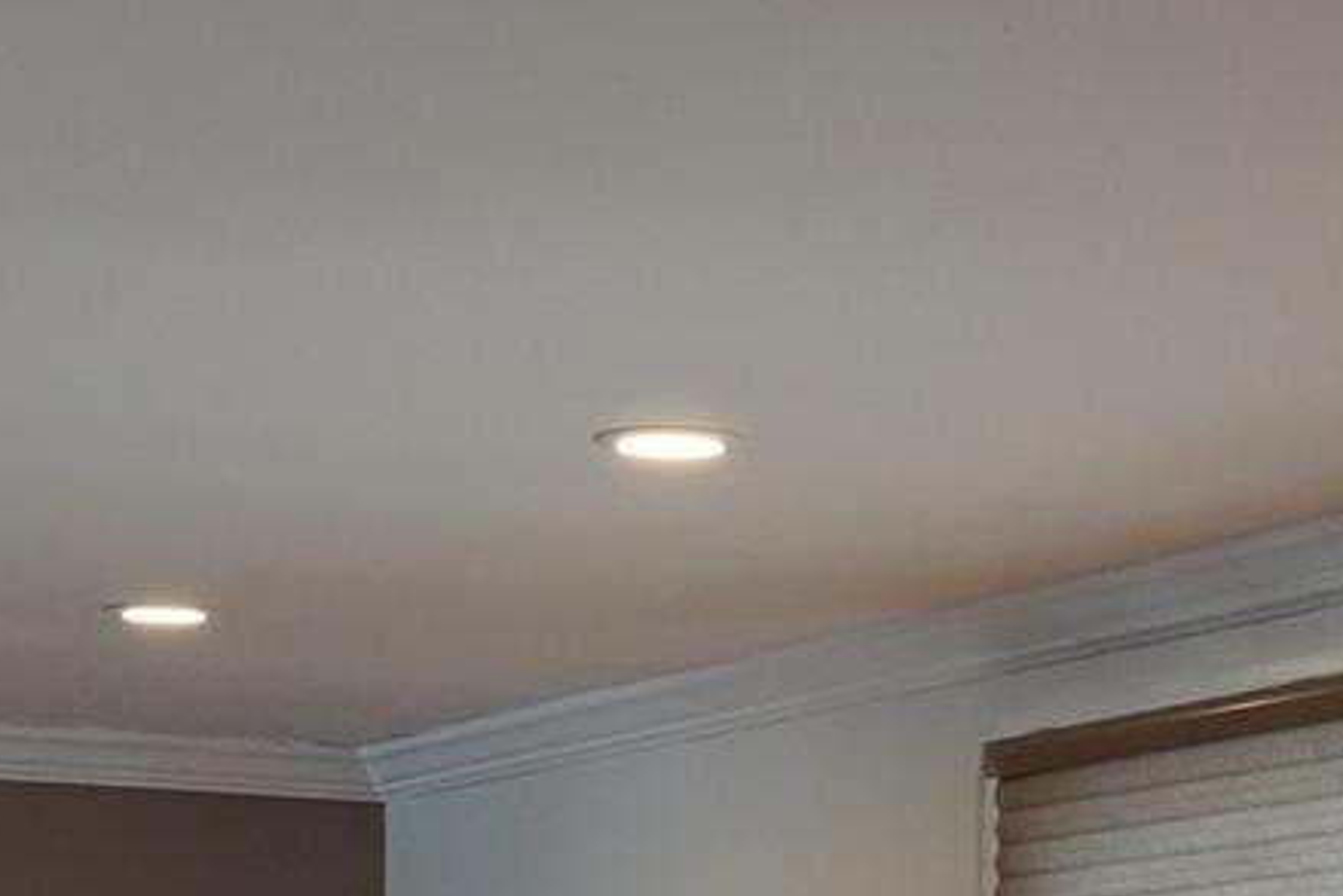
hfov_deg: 16.2
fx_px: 4702
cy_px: 1570
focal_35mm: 126
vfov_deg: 10.3
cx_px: 832
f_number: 4
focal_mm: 18
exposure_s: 1/160
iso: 1000
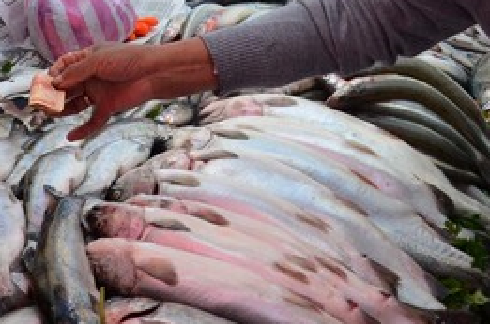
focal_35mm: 93
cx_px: 175
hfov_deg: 21.9
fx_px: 1264
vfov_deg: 14.1
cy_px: -92
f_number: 7.1
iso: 500
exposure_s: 1/250
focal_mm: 18
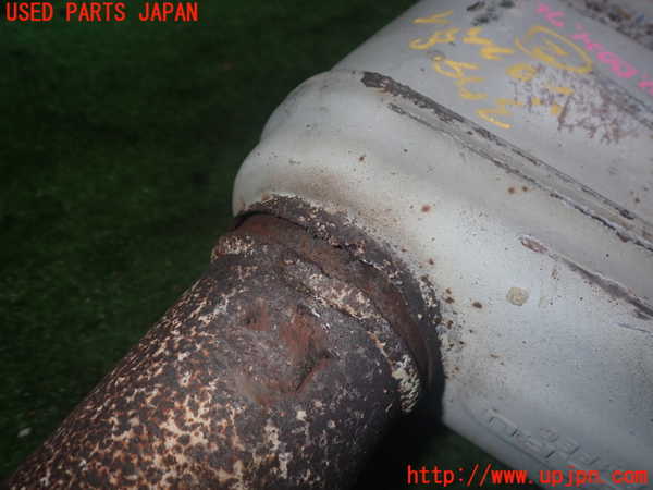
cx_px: 326
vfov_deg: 46.8
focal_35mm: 30
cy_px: 245
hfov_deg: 60.0
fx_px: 566
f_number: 6.3
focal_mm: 5.4
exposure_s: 1/30
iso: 200
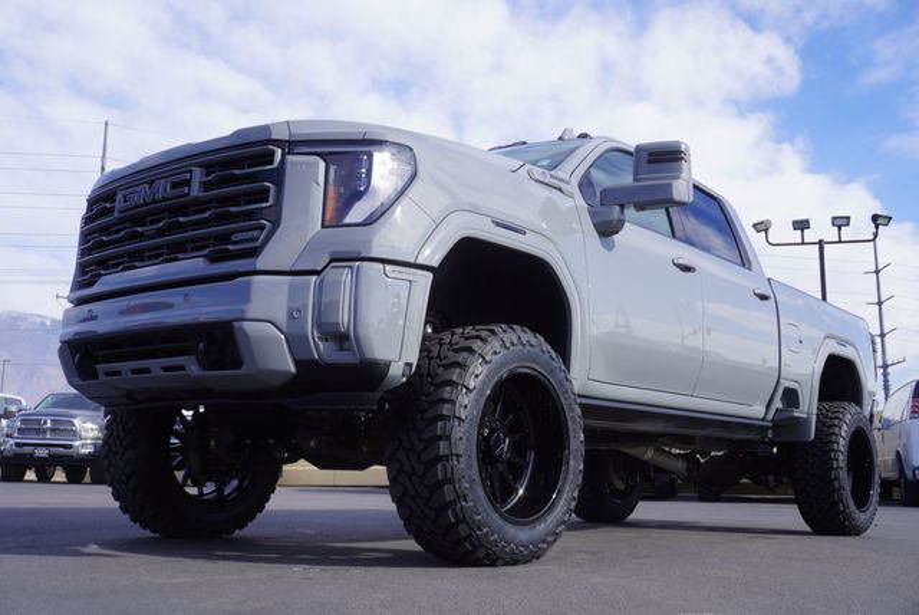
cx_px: 460
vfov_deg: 35.6
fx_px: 958
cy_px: 308
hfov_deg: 51.2
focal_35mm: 38
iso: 100
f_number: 9
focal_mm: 25
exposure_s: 1/125
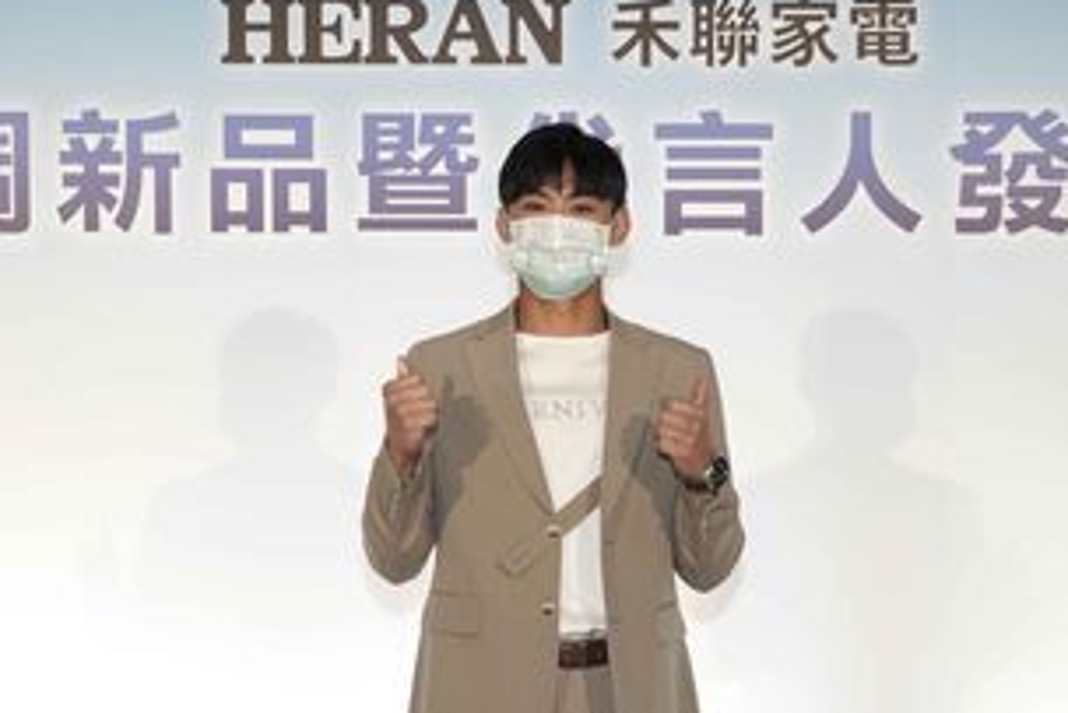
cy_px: 653
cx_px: 548
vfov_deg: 18.9
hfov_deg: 28.4
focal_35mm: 71
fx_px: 2107
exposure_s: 1/160
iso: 800
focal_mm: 36
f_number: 5
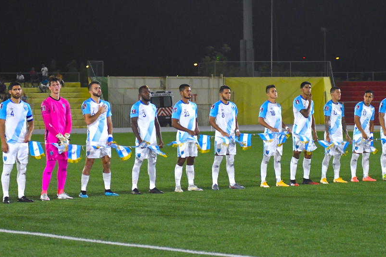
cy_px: 150
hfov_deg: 14.7
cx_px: 211
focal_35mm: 140
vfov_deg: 9.8
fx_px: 1501
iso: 6400
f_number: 3.5
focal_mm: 80
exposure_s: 1/800
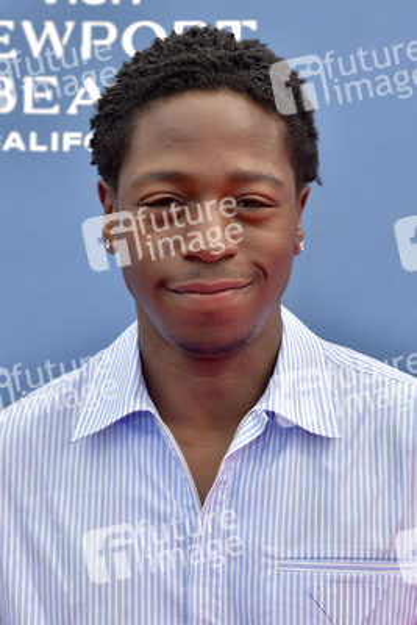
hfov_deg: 13.7
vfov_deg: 20.4
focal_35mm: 100
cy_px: 312
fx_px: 1736
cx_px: 208
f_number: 7.1
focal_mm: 100
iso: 320
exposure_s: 1/250
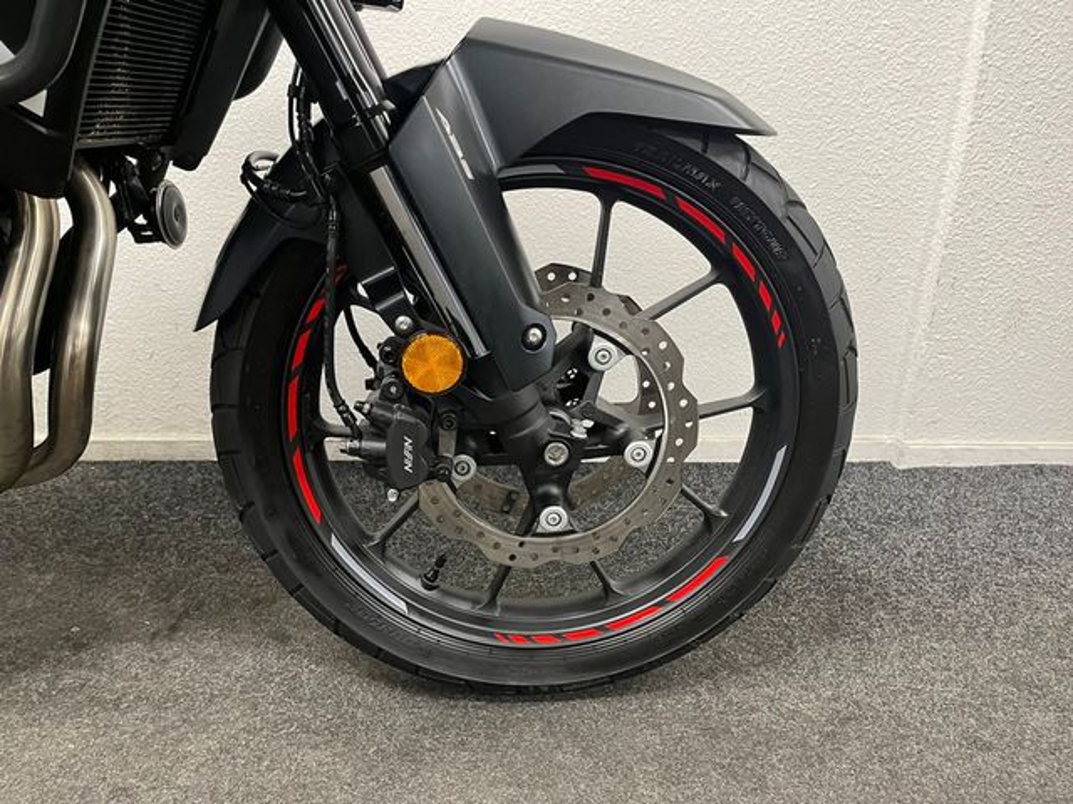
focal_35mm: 26
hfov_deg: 67.3
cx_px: 536
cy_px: 402
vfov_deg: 53.1
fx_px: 806
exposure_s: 1/50
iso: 250
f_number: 1.6
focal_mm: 5.1
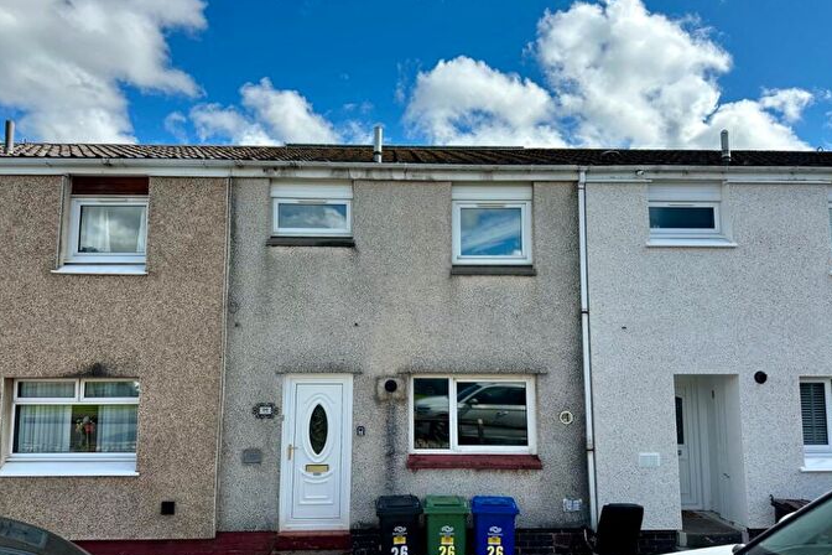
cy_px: 303
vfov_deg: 49.5
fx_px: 601
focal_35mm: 26
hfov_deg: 69.4
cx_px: 410
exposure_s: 1/3356
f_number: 1.78
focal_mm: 6.86
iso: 80
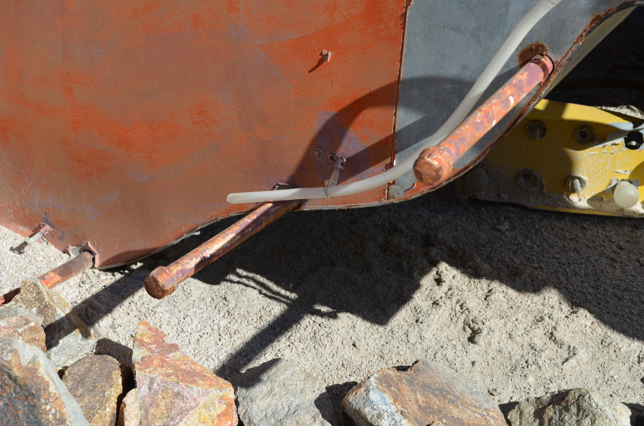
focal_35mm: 75
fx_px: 1339
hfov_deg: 27.0
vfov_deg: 18.1
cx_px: 322
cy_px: 213
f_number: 9
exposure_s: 1/320
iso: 100
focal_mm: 50
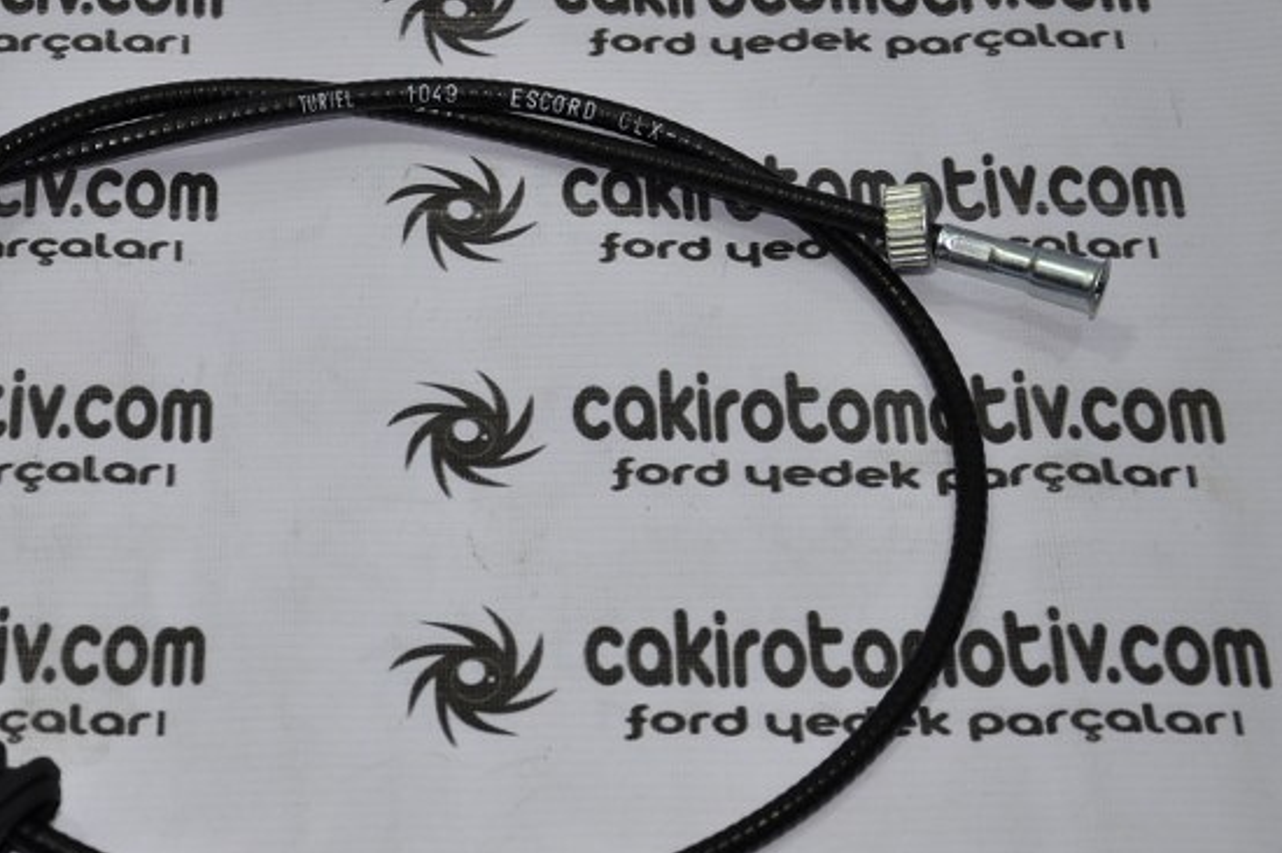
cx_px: 375
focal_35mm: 103
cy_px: 378
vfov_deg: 13.3
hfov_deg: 19.7
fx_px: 3666
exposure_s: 1/125
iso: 200
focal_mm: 42
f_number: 4.8
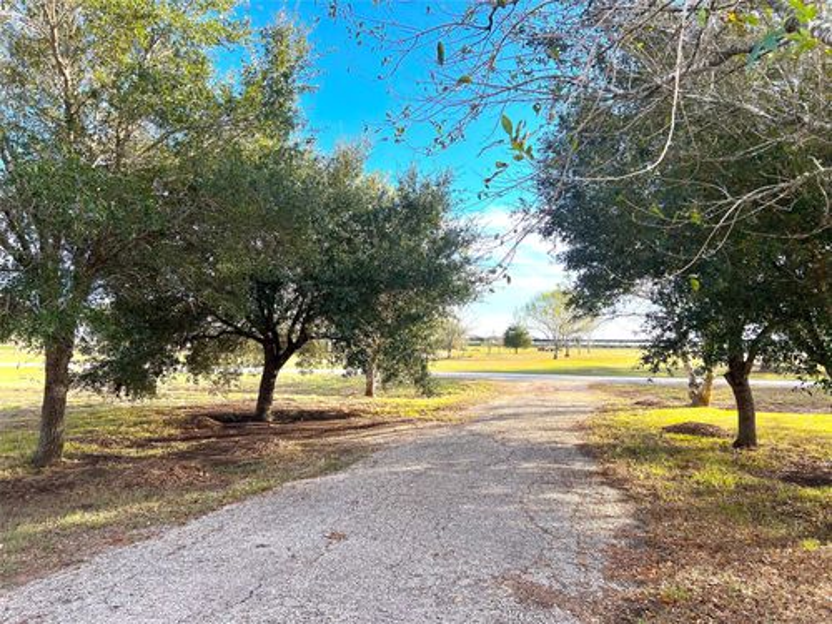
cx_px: 416
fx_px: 625
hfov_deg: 67.3
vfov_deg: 53.1
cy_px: 312
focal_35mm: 26
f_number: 1.5
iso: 50
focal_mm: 5.7
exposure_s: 1/1147
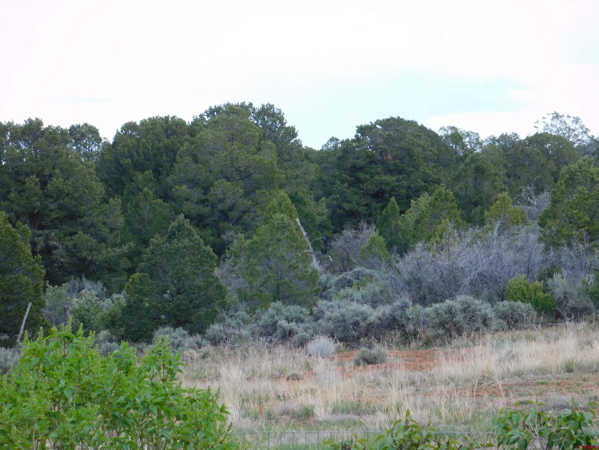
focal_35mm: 134
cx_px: 300
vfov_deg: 11.1
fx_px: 2319
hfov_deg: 14.7
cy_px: 225
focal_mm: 23.7
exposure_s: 1/250
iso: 125
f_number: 5
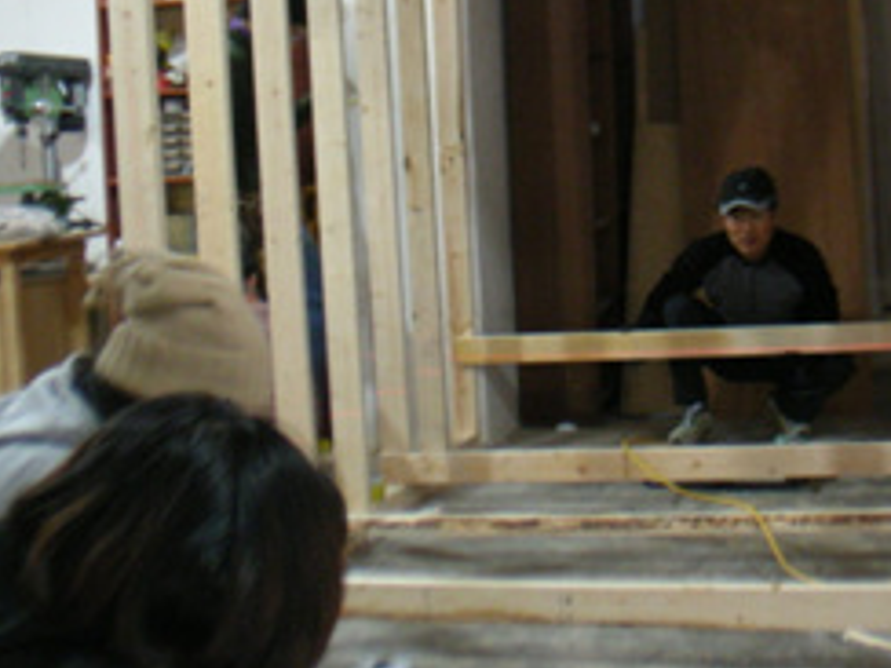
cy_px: 161
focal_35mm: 70
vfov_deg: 20.8
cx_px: 584
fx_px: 1802
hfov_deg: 27.6
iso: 215
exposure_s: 1/8
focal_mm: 6.3
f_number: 3.5
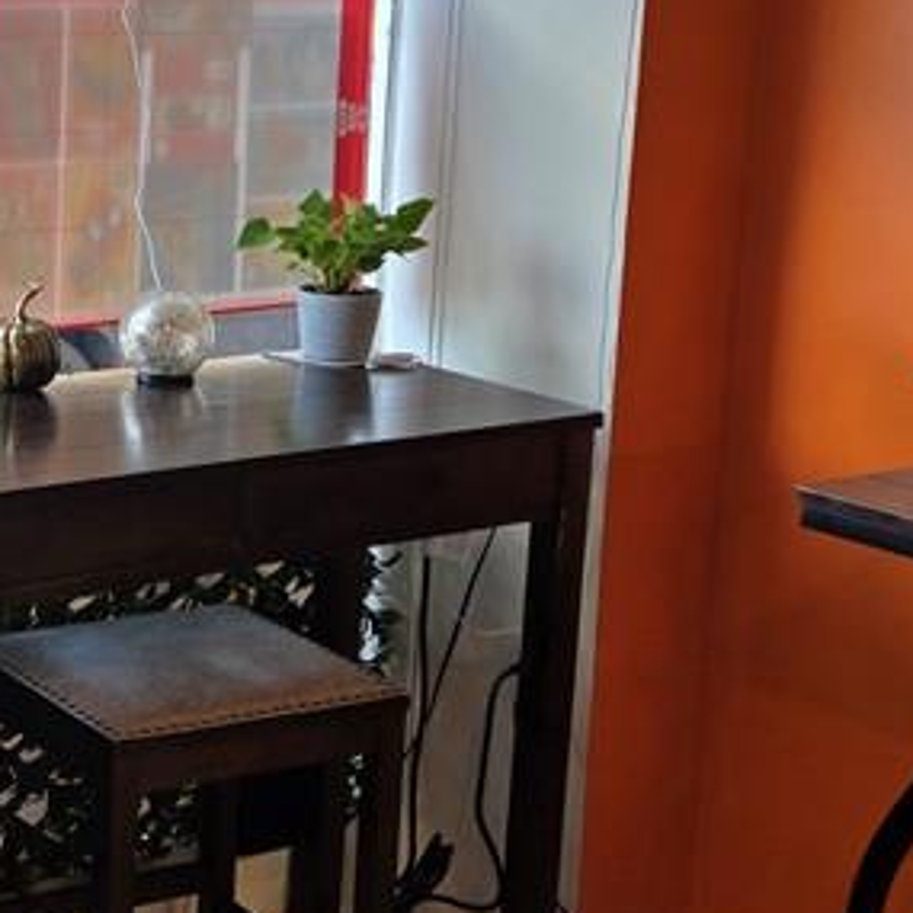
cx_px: -80
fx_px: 2178
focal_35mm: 73
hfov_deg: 22.4
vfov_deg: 23.5
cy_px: 240
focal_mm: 5.4
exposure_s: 1/120
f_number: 1.8
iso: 40
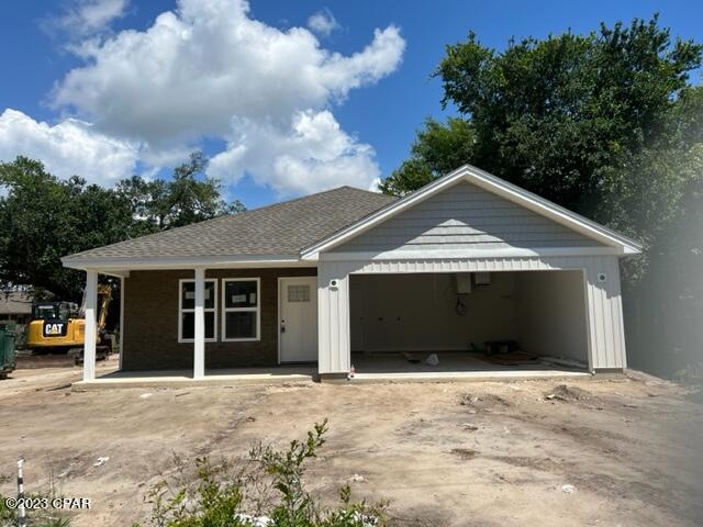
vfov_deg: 53.1
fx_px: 528
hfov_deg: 67.3
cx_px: 352
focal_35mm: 26
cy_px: 264
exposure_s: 1/5882
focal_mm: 5.7
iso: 50
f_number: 1.5
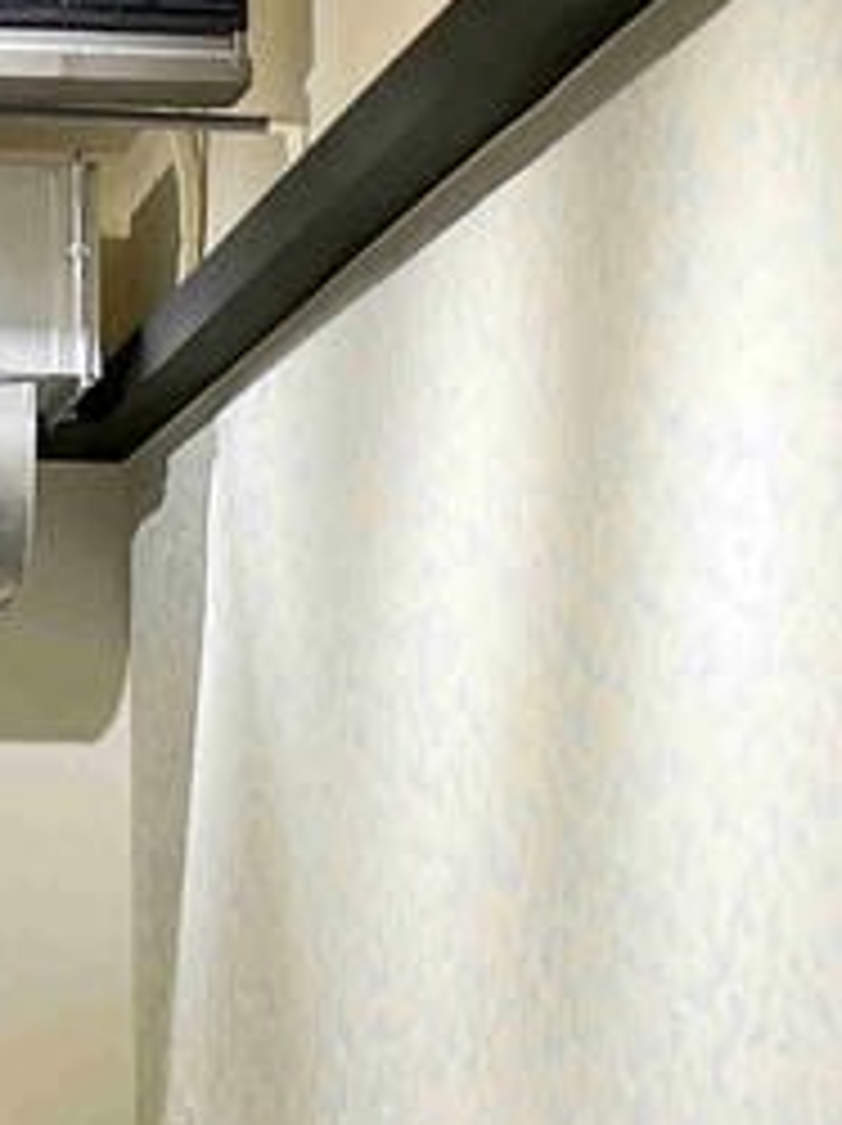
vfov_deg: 15.1
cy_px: 1404
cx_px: 239
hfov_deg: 11.8
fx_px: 4061
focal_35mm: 125
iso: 100
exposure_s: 1/120
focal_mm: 5.7
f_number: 1.5
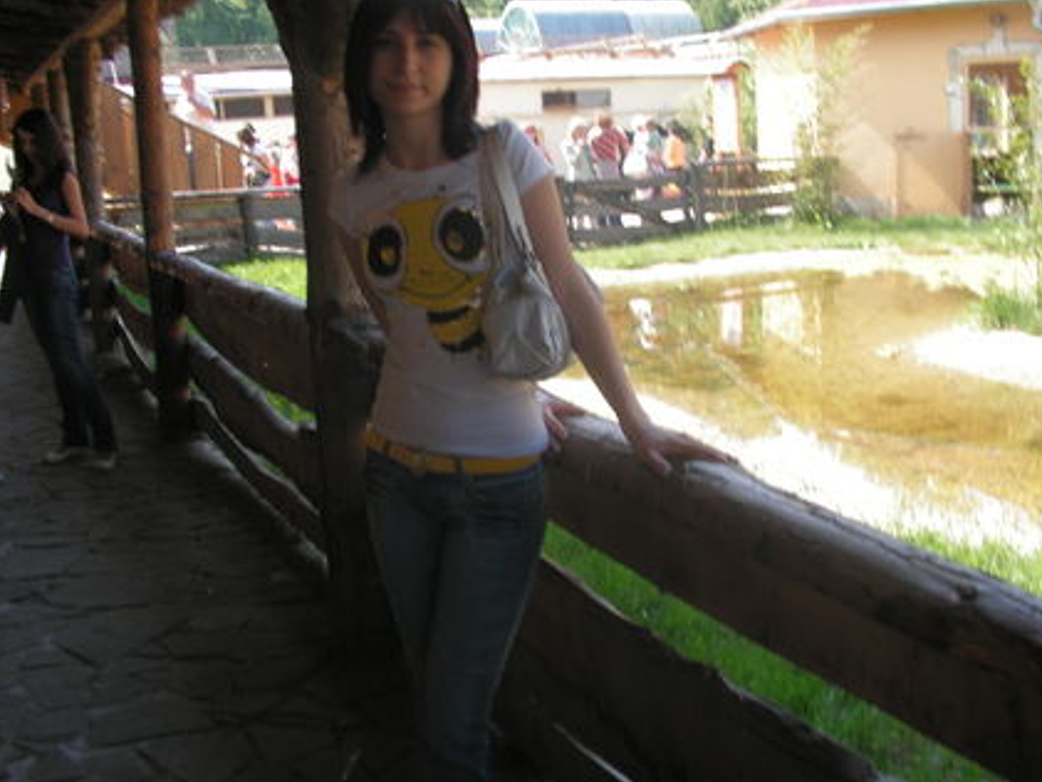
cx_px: 530
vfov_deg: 36.0
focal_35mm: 40
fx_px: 1204
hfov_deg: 46.8
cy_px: 382
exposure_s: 1/100
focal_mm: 6
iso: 50
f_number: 3.2
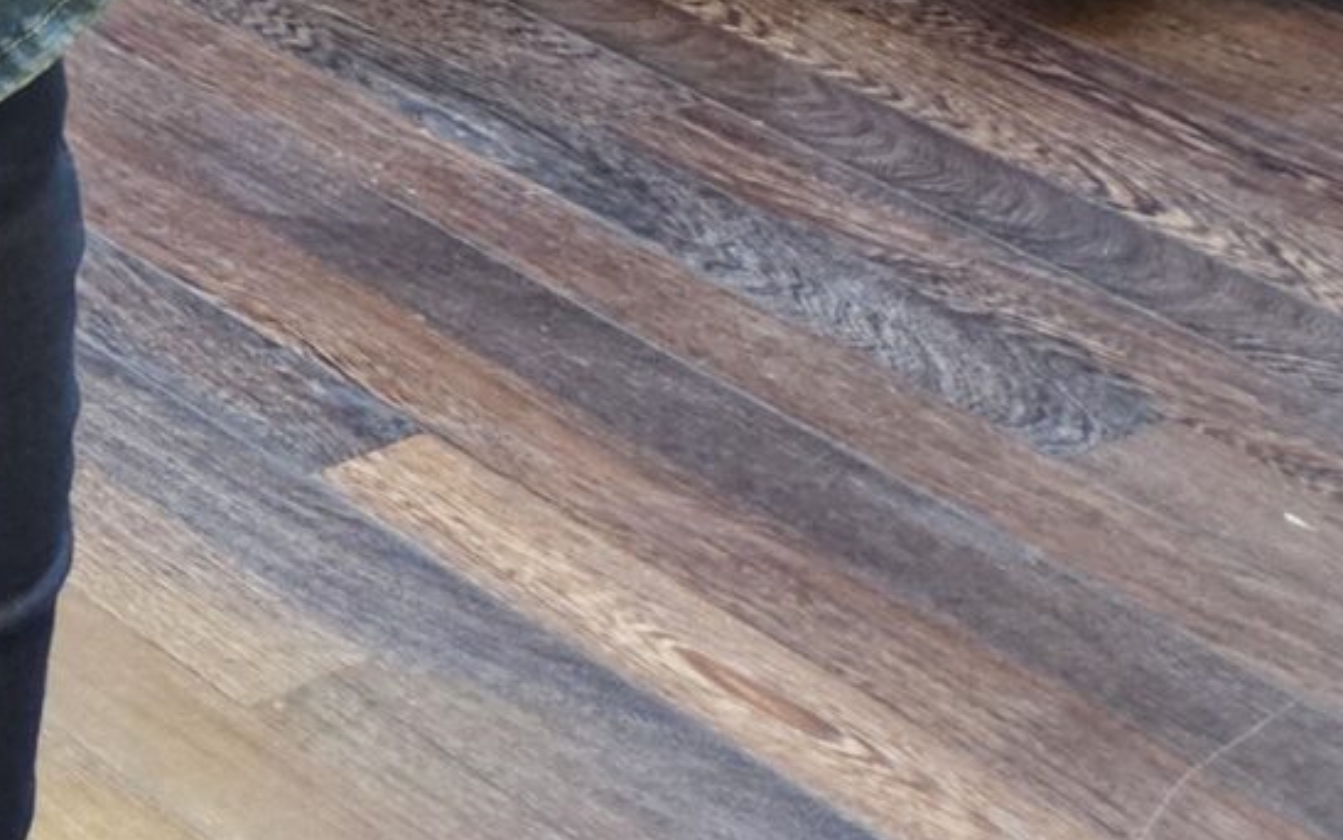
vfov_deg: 9.6
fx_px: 4173
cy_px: -1471
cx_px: -1643
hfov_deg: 14.1
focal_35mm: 114
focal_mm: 5.4
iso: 800
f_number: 1.8
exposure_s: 1/25
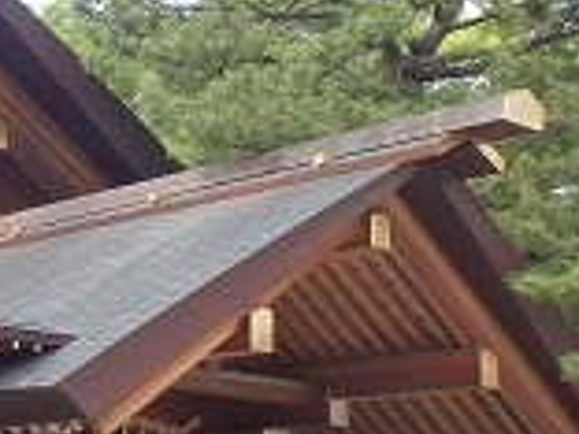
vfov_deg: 16.2
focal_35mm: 90
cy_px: 399
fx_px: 1505
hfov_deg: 18.8
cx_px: -323
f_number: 3.9
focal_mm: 5
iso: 125
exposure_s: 1/320
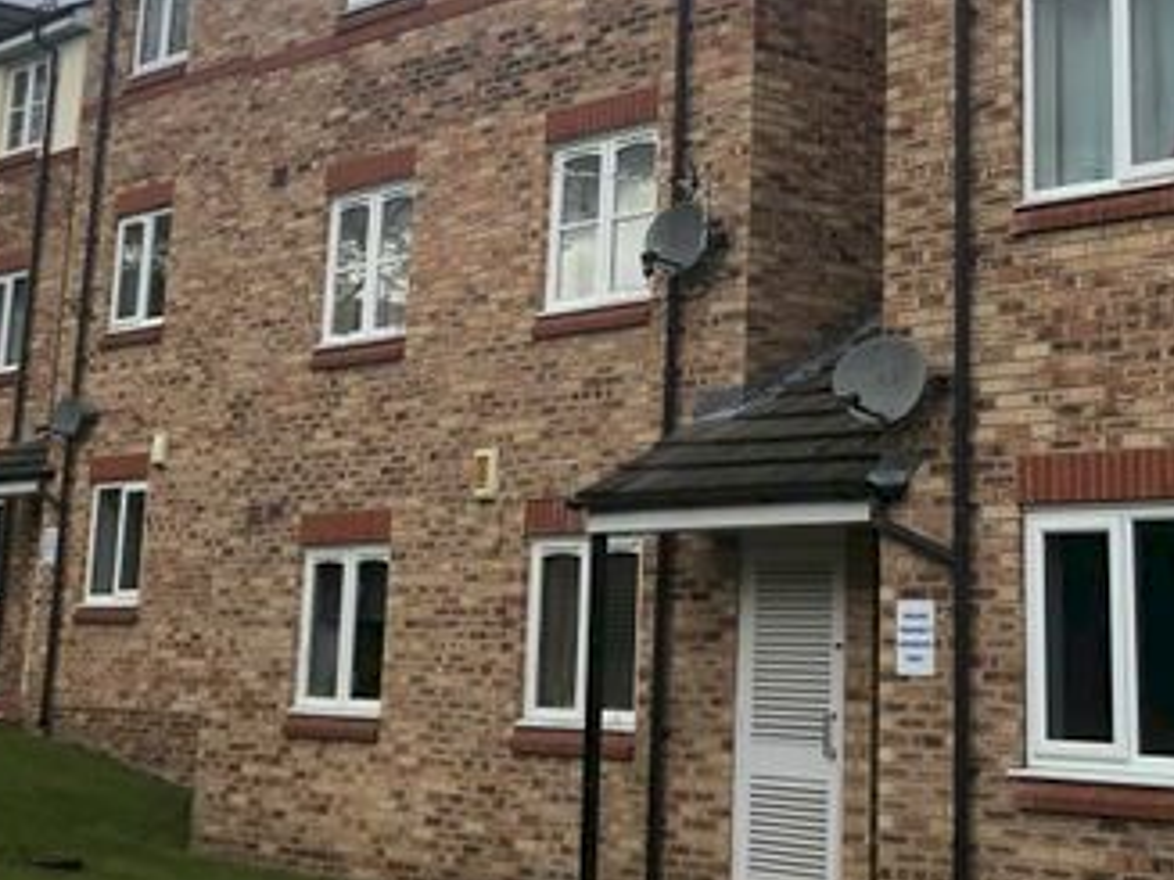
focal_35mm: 60
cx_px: 973
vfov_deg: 23.9
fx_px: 2034
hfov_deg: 31.2
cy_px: 120
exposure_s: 1/813
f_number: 1.8
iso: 20
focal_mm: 3.99
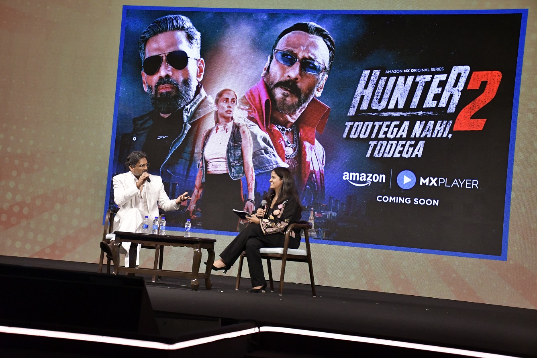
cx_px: 268
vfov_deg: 21.6
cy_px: 179
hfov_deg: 31.9
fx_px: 940
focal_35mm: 63
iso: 4000
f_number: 4.5
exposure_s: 1/500
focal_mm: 42
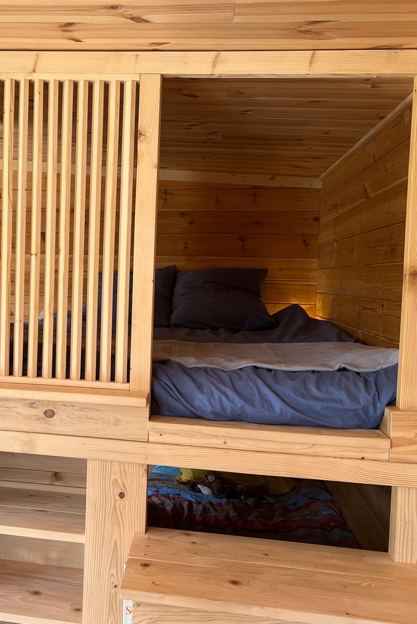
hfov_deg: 34.6
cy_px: 314
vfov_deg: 51.9
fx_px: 642
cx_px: 68
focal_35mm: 37
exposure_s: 1/121
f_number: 1.5
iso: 50
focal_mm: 5.7
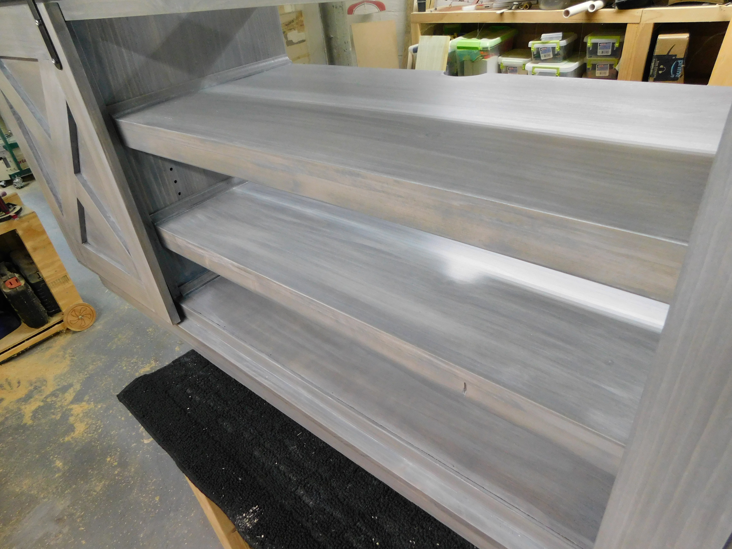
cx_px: 366
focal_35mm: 23
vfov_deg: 58.9
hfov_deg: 73.9
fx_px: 486
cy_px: 274
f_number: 3
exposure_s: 1/25
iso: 400
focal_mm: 4
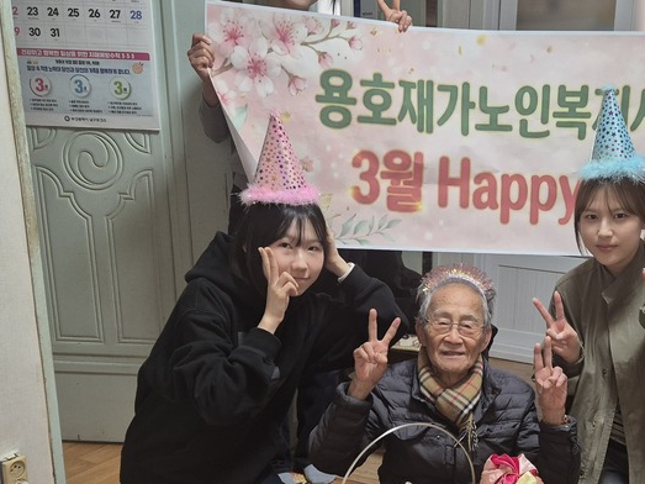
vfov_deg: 32.4
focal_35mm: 44
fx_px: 820
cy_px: 344
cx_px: 476
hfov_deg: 41.8
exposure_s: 1/120
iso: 200
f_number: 1.8
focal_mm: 5.4
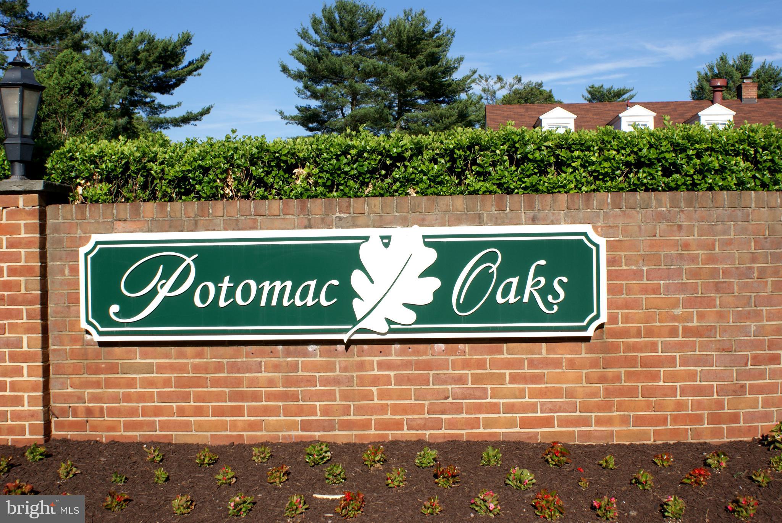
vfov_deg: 32.0
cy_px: 262
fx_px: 913
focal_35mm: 42
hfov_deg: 46.4
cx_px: 391
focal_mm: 28
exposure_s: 1/250
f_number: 10
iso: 100
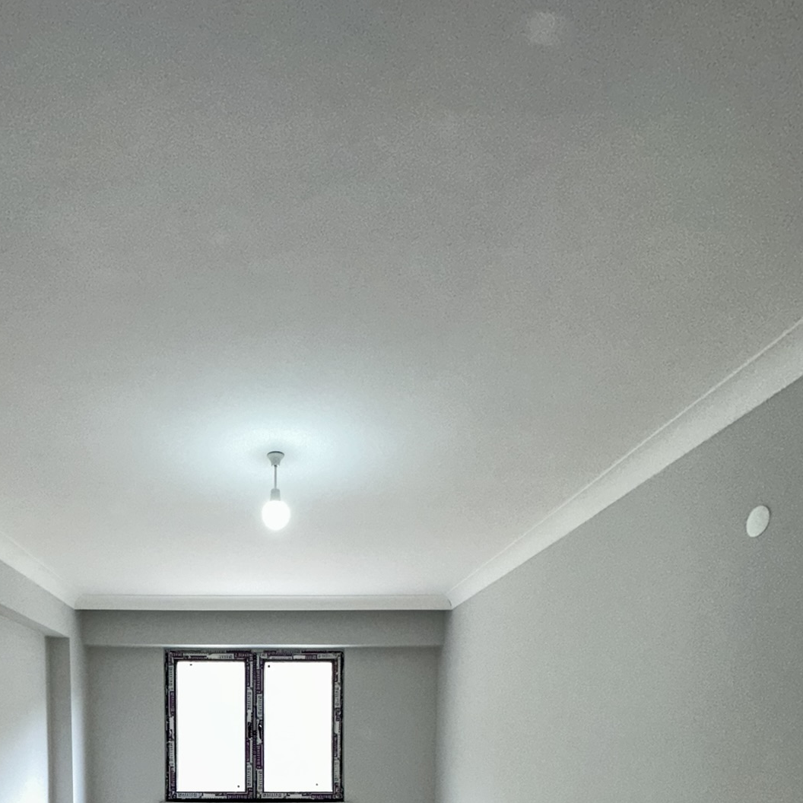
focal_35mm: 24
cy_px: 775
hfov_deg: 63.4
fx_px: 630
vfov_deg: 53.5
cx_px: 269
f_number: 2.2
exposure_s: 1/100
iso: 250
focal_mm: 2.22
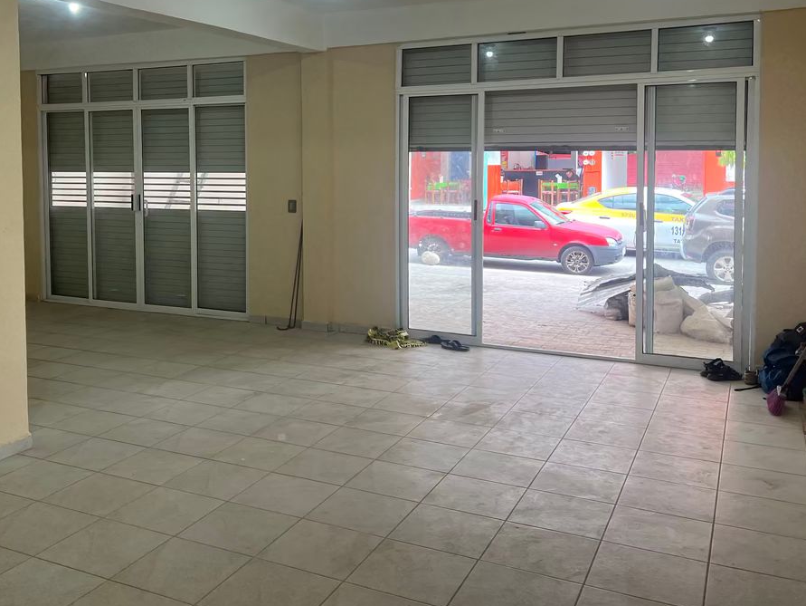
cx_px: 303
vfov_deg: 40.3
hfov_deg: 52.1
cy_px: 207
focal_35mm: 35
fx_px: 815
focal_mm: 5.7
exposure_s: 1/120
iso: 80
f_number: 1.5
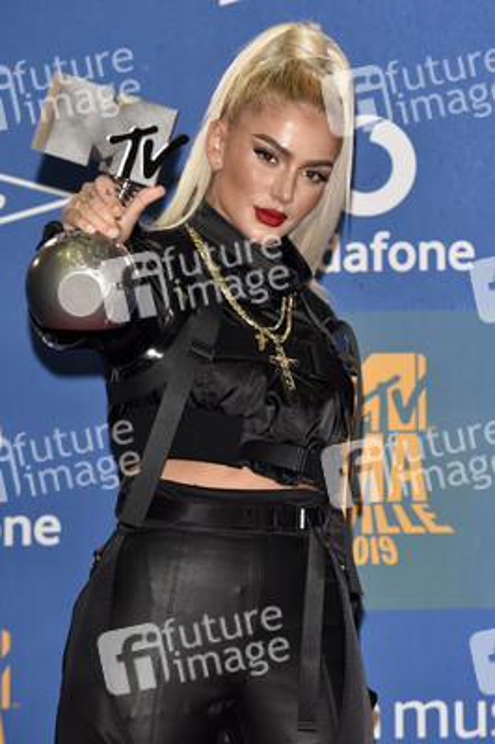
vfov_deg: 11.1
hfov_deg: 7.4
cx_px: 248
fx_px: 3822
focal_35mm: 185
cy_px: 372
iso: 1600
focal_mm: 185
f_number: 6.3
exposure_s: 1/250
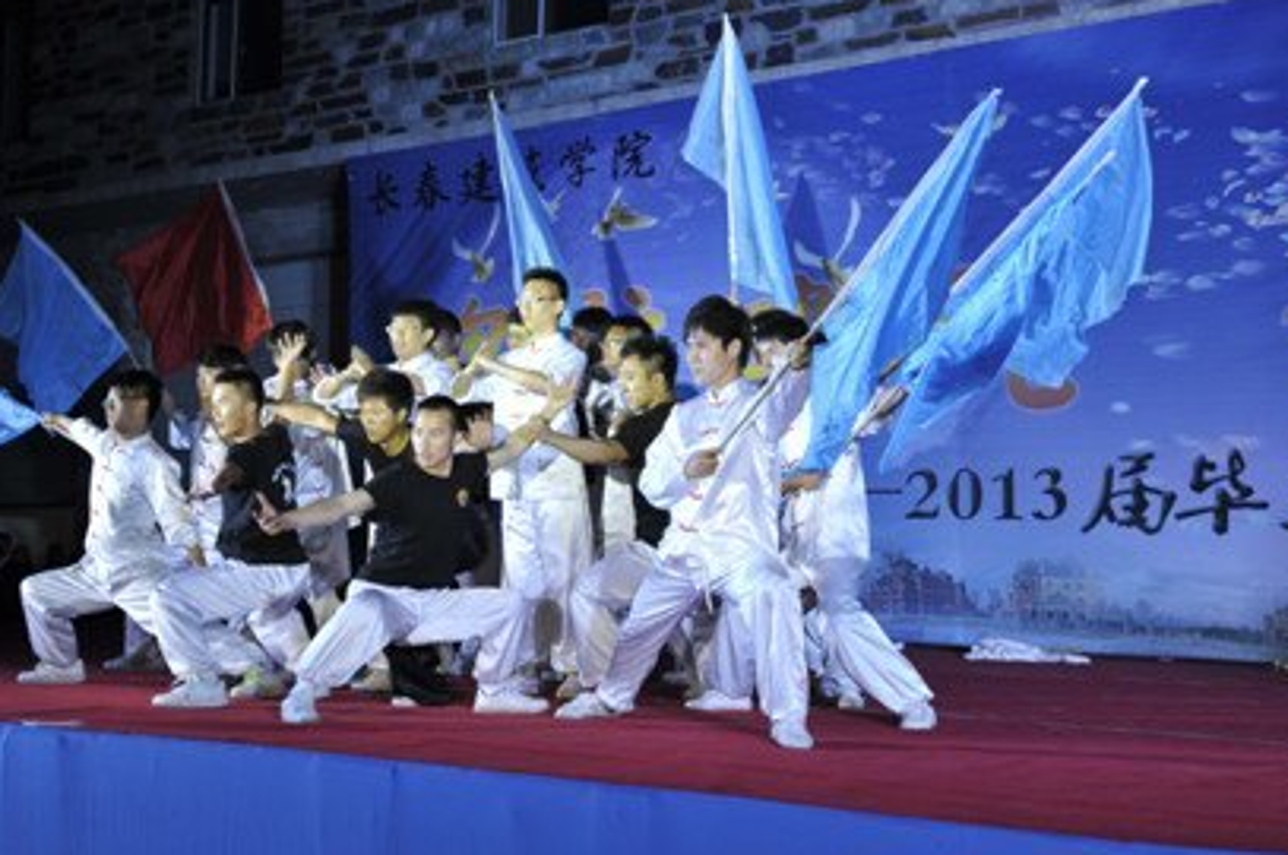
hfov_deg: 33.9
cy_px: 374
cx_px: 557
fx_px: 2108
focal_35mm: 59
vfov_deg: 22.9
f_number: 5
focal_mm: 48
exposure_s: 1/60
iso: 250
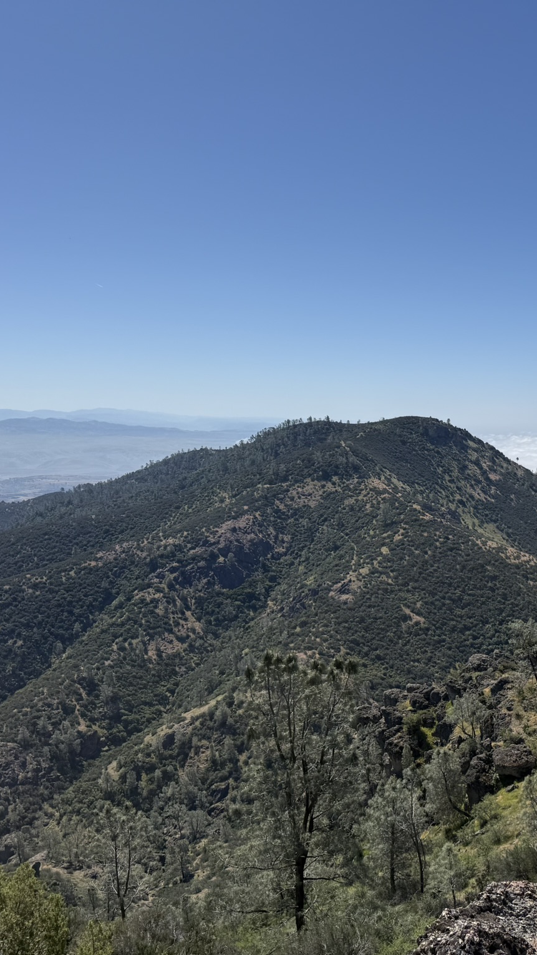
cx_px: 433
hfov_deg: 32.7
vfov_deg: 56.6
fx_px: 886
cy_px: 479
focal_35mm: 35
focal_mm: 6.76
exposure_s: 1/9091
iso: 80
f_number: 1.78
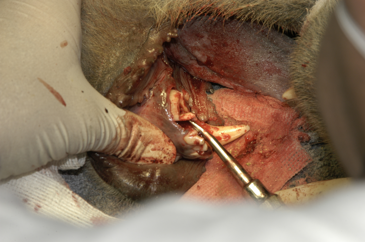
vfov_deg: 7.6
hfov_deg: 11.4
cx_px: 182
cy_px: 121
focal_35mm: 180
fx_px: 1823
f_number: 14
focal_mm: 120
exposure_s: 1/180
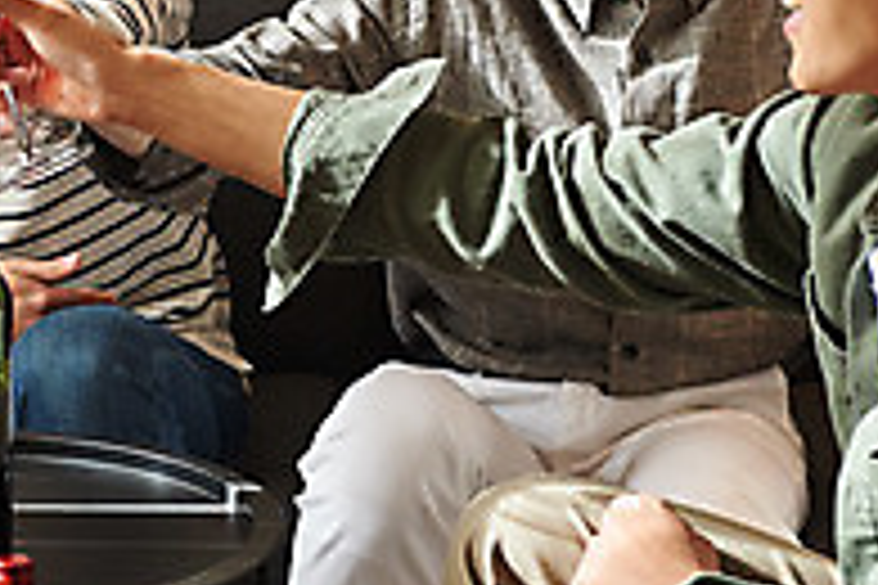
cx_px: -63
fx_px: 3756
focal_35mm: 154
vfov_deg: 8.8
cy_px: -54
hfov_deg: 13.1
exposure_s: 1/200
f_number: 4.5
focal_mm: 50
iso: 800
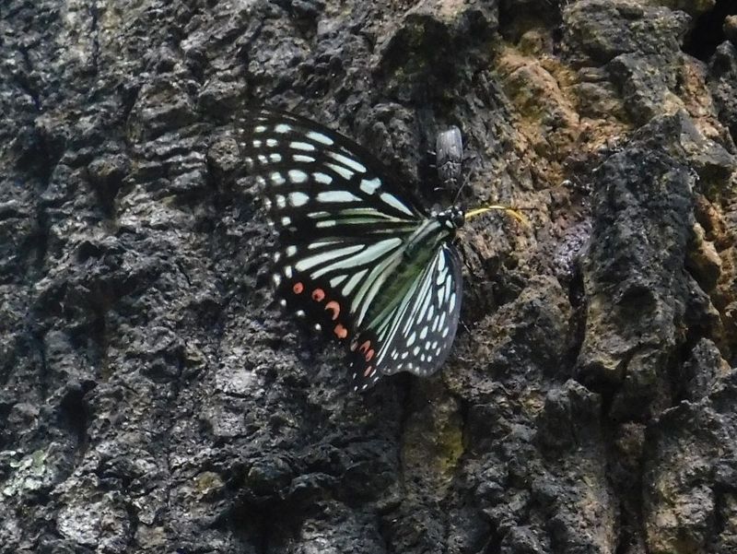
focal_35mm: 577
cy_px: 277
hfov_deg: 3.4
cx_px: 368
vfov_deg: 2.6
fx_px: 12292
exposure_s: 1/125
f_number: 6
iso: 800
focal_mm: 102.5
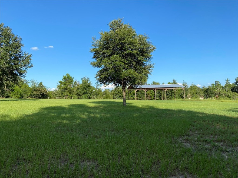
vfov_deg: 53.1
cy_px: 89
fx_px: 179
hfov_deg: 67.3
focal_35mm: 26
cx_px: 119
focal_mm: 4.25
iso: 32
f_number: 1.8
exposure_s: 1/2105
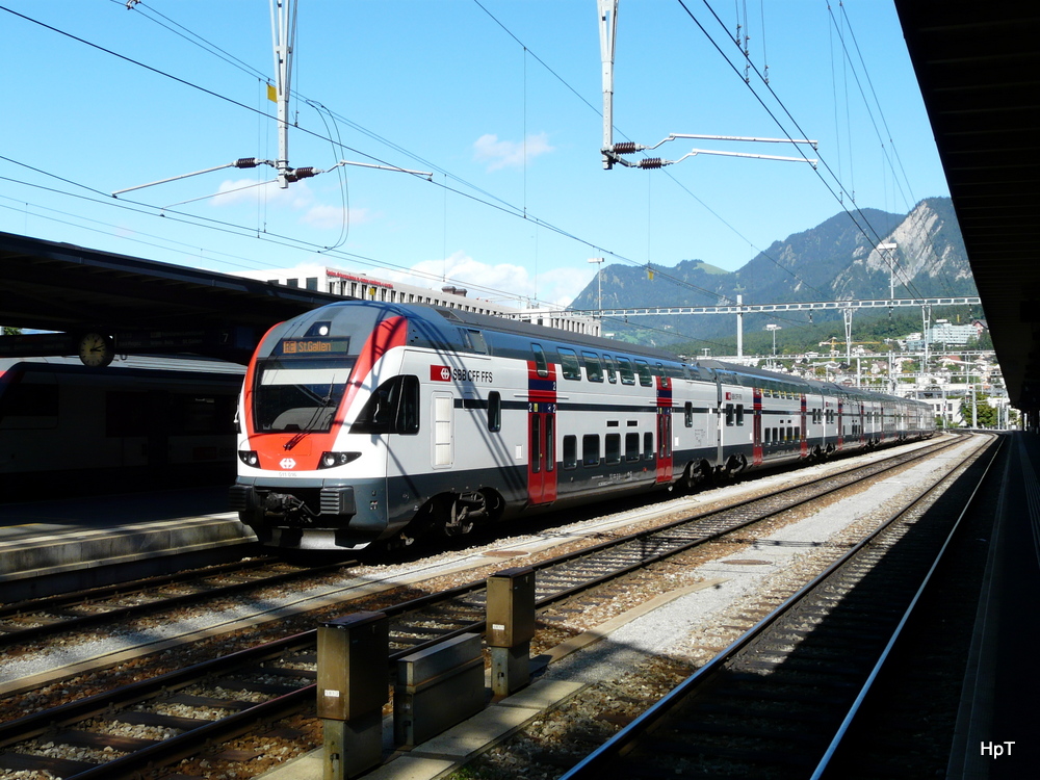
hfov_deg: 46.8
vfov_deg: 36.0
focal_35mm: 40
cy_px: 390
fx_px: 1202
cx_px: 520
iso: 100
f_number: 5
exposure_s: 1/400
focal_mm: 6.5
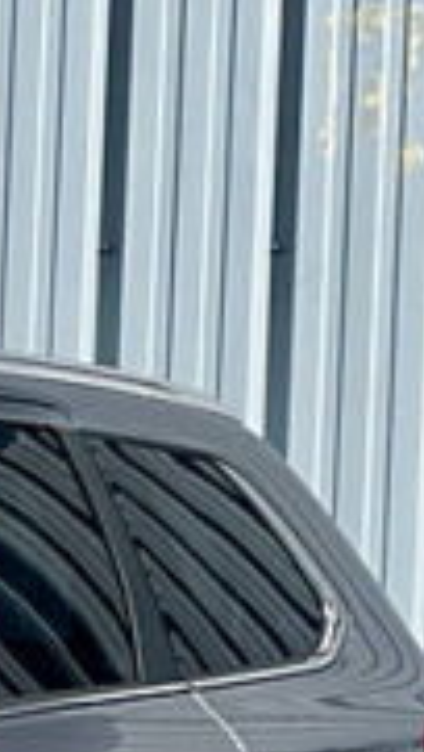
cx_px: -993
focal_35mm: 250
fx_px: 4990
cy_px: 997
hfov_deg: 4.6
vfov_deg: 8.5
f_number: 2
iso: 32
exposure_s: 1/2179
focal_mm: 6
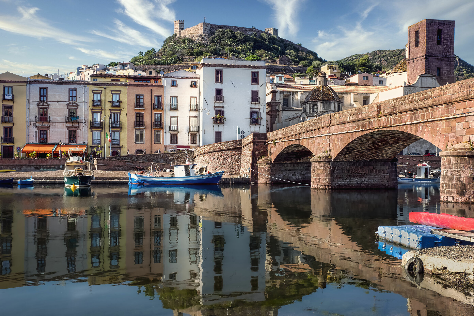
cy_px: 158
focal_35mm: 42
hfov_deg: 46.4
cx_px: 237
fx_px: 553
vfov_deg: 31.9
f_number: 16
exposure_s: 1/50
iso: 100
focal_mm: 42
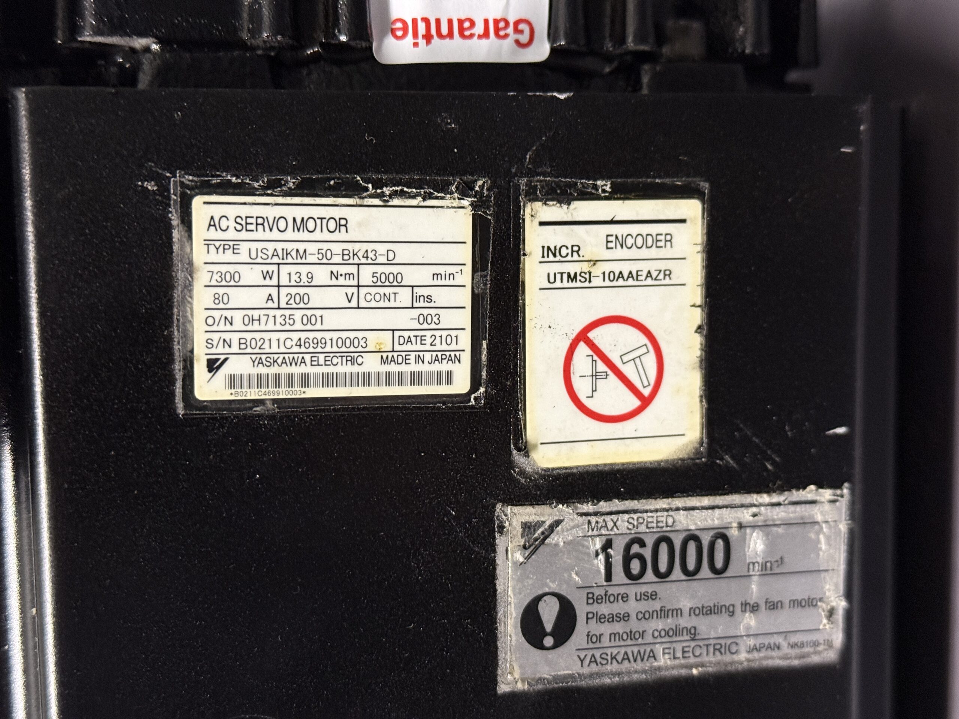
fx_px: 1330
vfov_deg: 30.3
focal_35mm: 48
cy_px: 360
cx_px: 480
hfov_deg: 39.7
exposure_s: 1/33
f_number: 1.78
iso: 400
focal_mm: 6.76
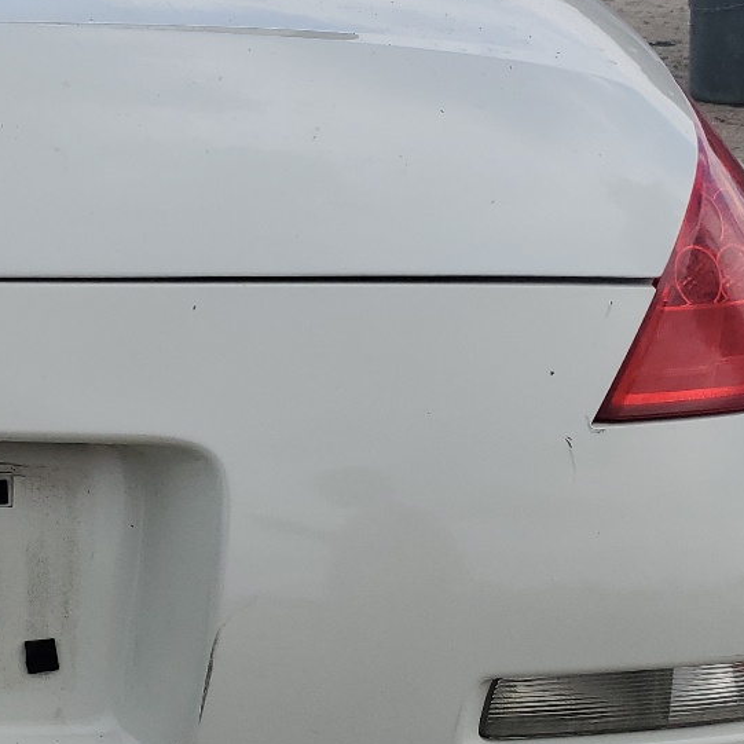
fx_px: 1654
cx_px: -127
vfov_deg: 25.4
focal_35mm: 68
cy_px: 386
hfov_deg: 23.4
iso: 50
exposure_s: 1/2500
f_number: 1.5
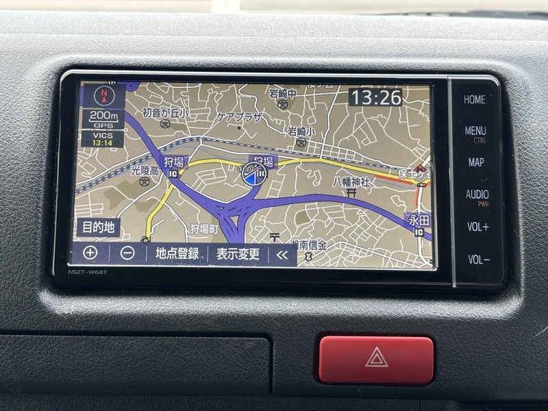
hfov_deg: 36.8
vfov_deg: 28.0
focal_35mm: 52
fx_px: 823
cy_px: 206
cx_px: 274
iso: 32
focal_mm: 5.96
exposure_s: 1/121
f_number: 1.6
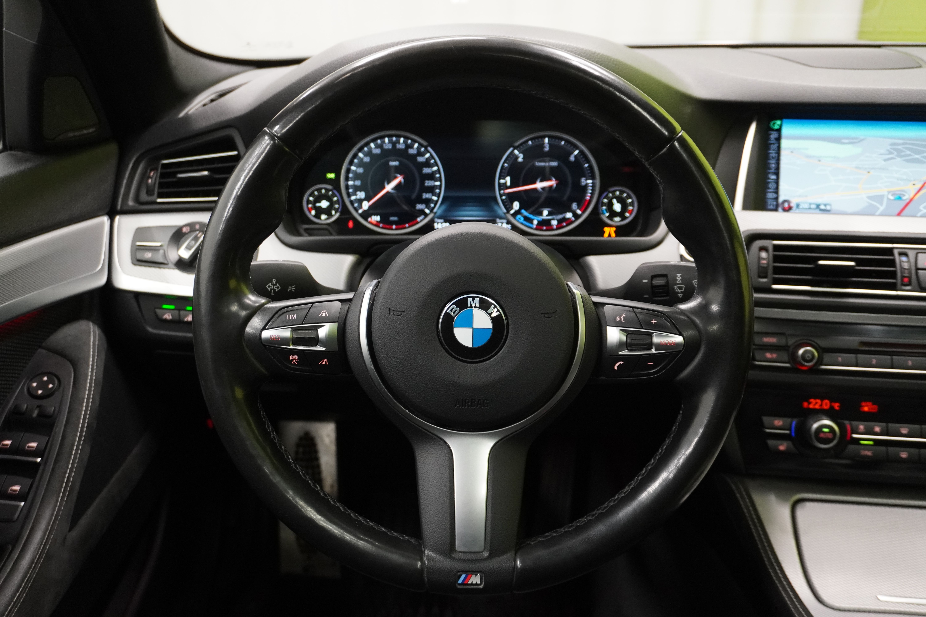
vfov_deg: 36.9
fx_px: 926
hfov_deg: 53.1
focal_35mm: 36
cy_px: 308
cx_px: 463
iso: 1600
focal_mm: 24
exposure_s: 1/40
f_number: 4.5
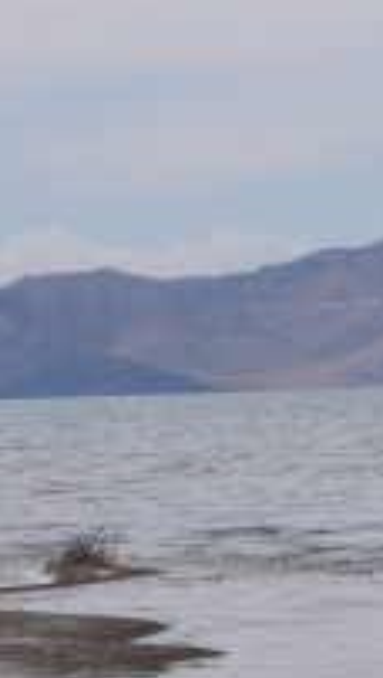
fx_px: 7882
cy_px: 332
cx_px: 561
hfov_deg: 2.8
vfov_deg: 4.9
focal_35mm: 438
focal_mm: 55
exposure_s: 1/500
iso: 200
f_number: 13
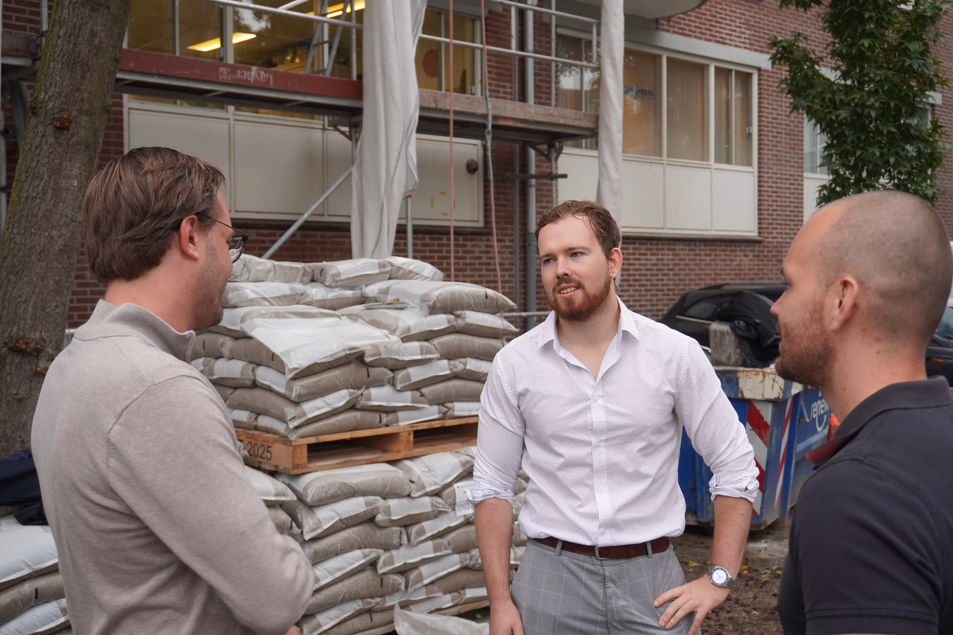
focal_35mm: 44
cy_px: 318
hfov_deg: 45.0
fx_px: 1151
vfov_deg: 30.8
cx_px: 476
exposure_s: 1/160
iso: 320
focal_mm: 29
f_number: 4.5
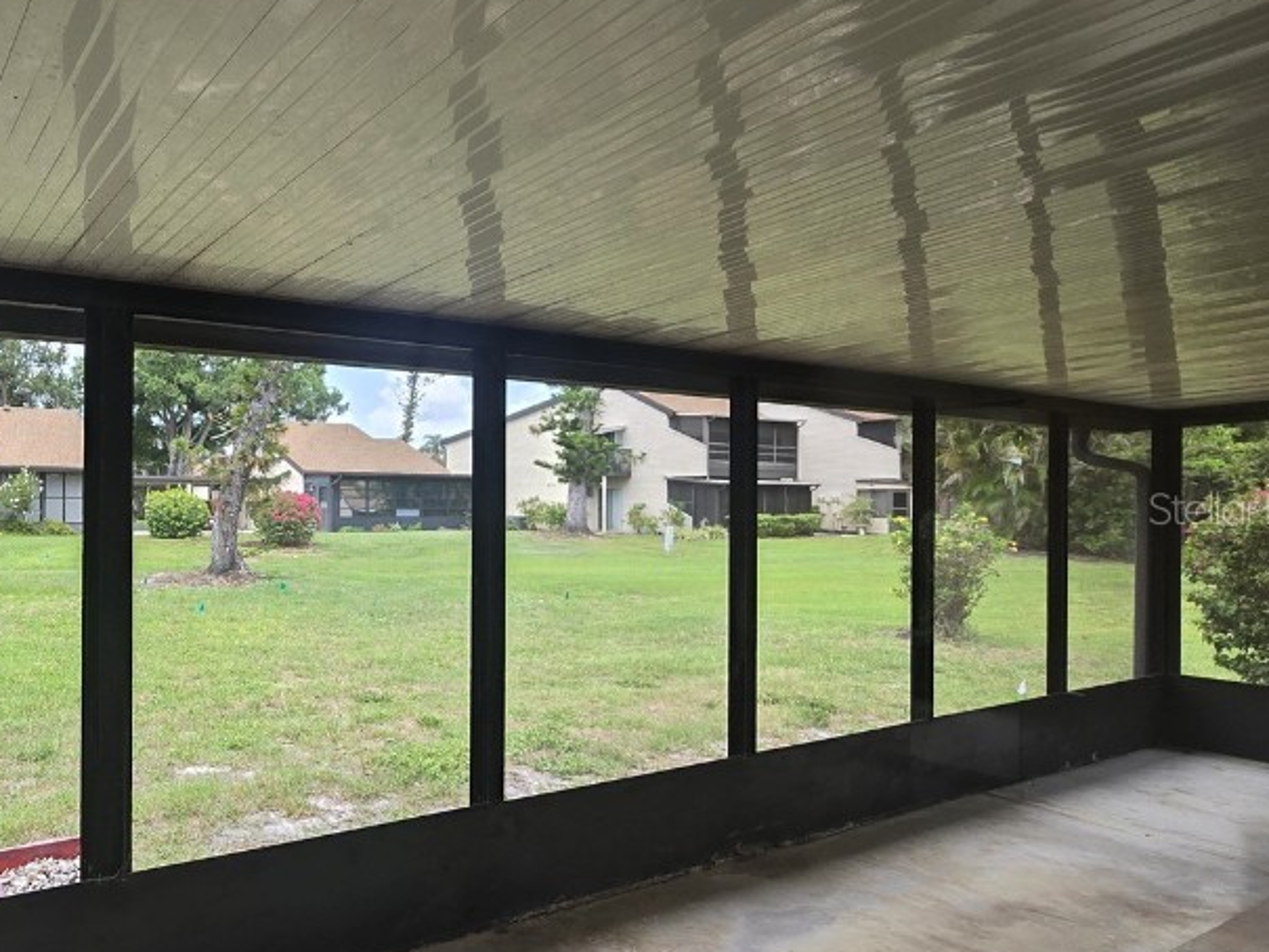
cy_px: 507
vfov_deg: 61.0
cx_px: 273
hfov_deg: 69.7
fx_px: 807
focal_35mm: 22
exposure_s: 1/182
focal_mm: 2.2
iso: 50
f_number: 2.2
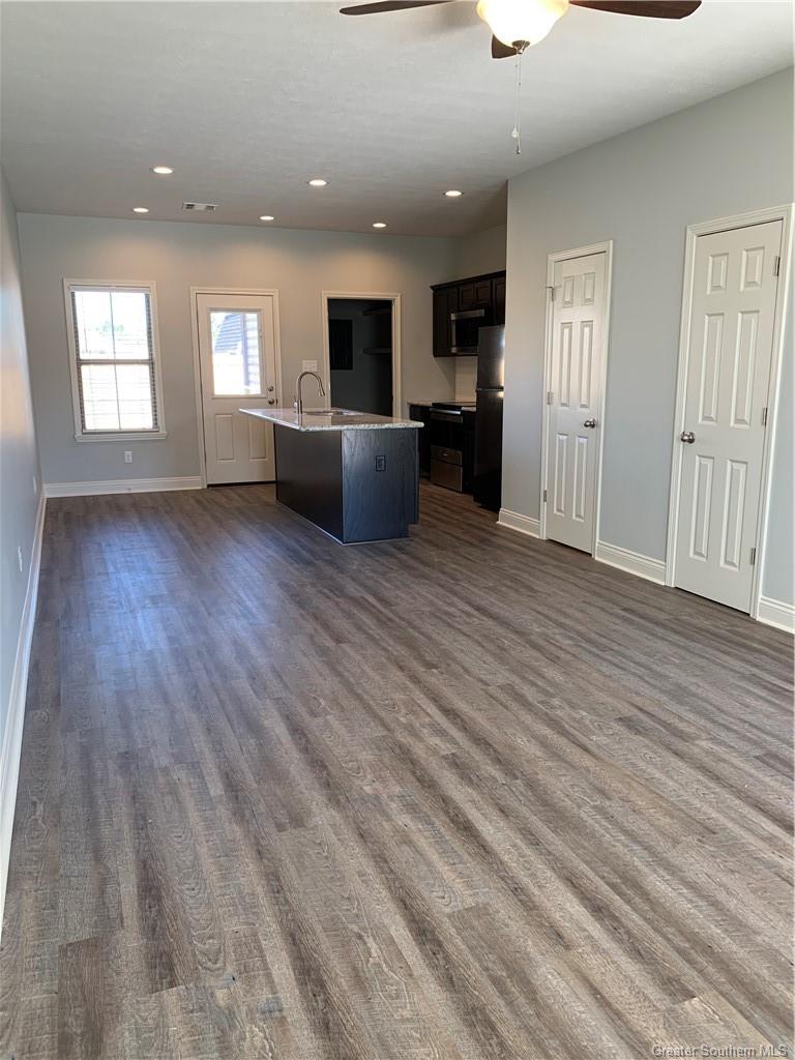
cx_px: 398
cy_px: 530
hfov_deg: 53.1
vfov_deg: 67.3
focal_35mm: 26
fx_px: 796
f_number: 1.8
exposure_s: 1/120
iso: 100
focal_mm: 4.25
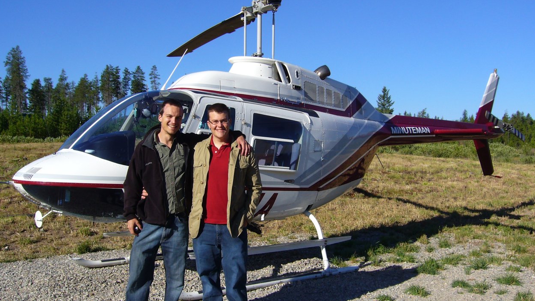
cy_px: 156
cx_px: 267
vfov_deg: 30.4
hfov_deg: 51.6
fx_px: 553
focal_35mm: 39
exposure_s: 1/400
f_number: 5.6
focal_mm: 5.8
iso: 80
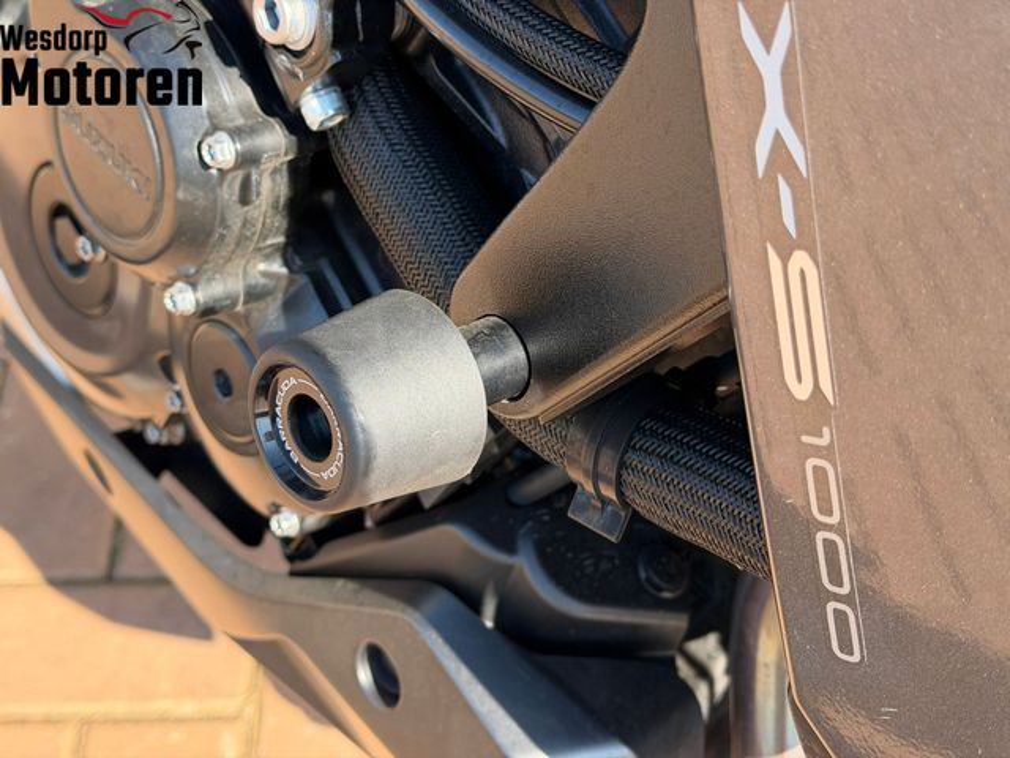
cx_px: 505
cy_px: 379
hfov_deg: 39.7
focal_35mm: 48
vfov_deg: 30.3
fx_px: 1401
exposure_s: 1/786
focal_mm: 6.76
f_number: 1.78
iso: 100
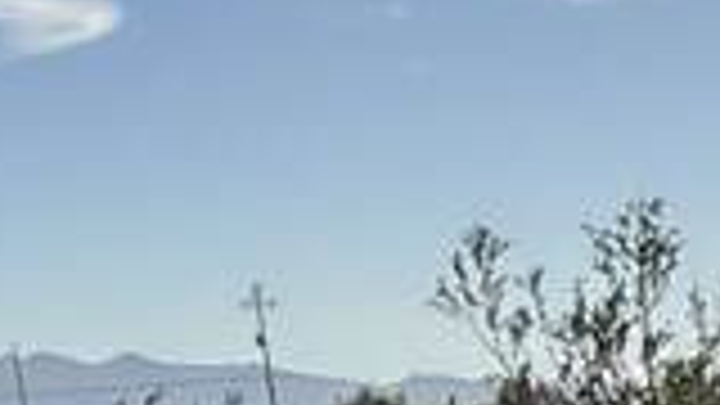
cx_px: 1408
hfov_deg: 14.7
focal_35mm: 122
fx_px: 2329
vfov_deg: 9.2
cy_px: 882
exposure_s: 1/2976
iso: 50
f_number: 2.2
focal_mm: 2.22
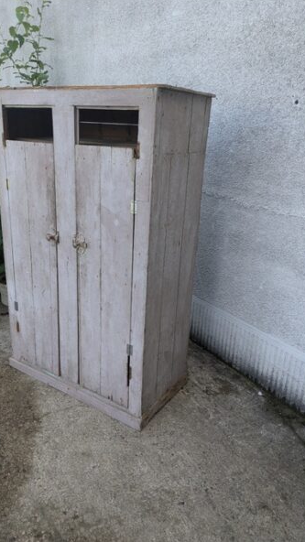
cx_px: 131
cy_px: 273
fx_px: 403
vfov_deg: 67.9
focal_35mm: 28
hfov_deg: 41.4
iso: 47
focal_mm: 5.43
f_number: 1.89
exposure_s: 1/263
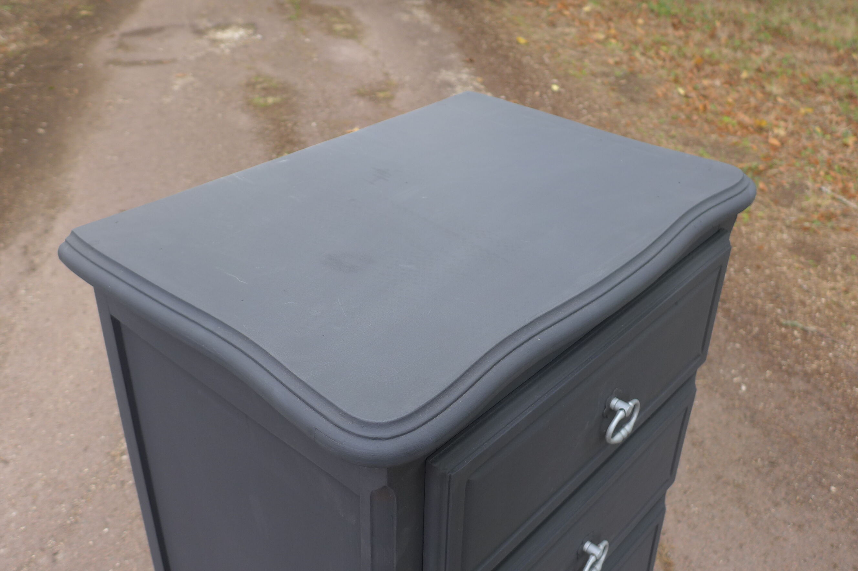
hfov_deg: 58.7
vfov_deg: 41.1
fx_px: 762
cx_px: 429
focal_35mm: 32
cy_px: 286
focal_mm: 6.3
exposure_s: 1/125
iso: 80
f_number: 2
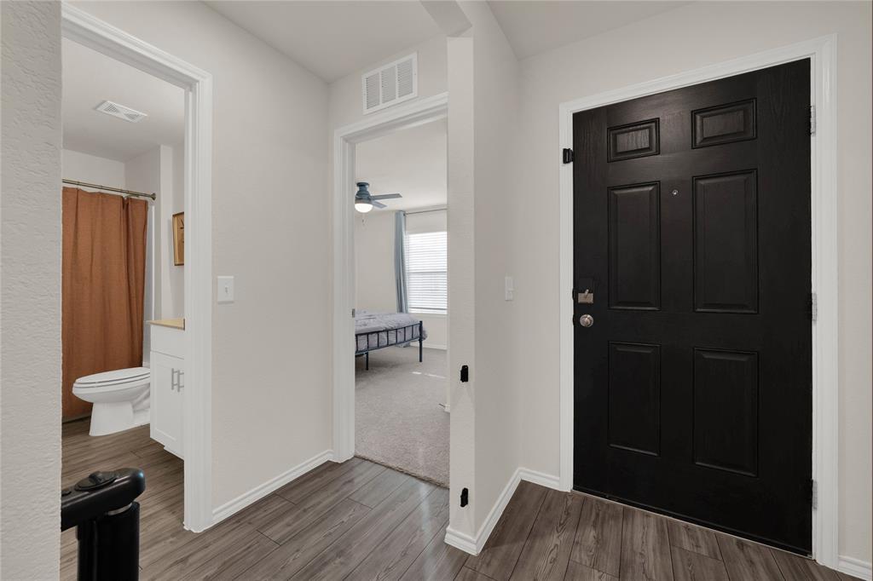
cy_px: 290
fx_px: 315
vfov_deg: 85.4
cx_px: 436
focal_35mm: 13
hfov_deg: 108.3
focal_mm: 13
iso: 500
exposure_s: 1/20
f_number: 9
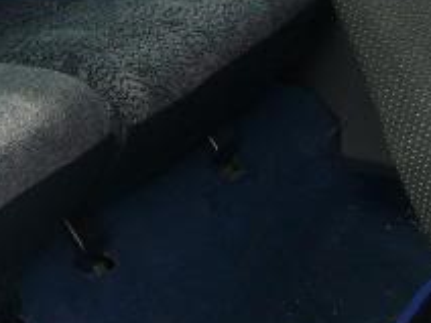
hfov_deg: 13.9
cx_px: -238
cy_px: -83
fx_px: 1644
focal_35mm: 132
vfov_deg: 11.0
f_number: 2.8
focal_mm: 5.8
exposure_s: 1/125
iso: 100
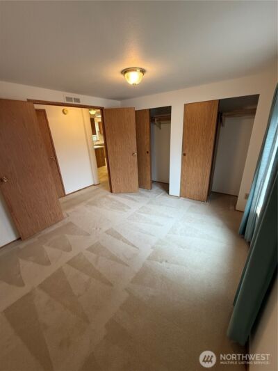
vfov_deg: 102.1
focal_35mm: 14
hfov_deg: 85.7
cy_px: 186
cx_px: 139
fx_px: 150
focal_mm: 2.22
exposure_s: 1/120
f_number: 2.2
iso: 200
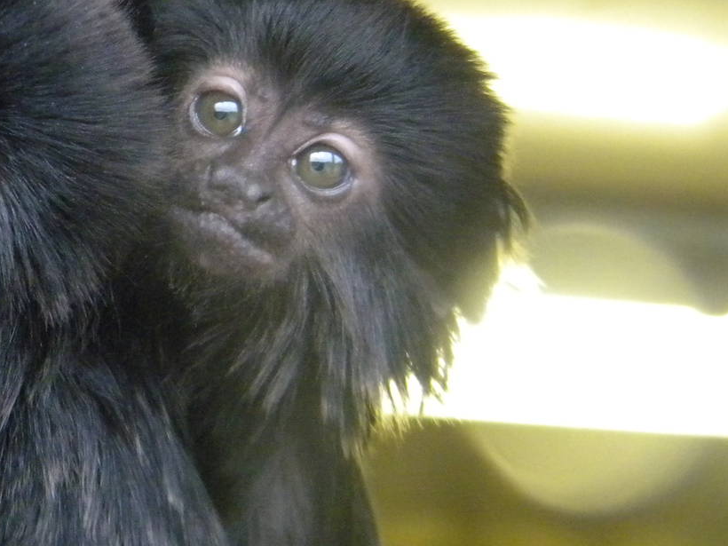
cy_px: 233
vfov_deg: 7.2
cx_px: 177
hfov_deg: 9.6
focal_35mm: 205
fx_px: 4311
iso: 800
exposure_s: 1/59.3
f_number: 4.7
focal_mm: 19
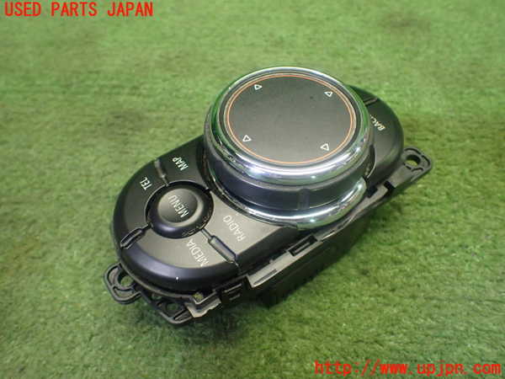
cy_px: 190
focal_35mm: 30
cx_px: 252
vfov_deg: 46.8
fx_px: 438
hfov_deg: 60.0
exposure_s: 1/125
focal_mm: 5.4
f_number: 2.3
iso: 800
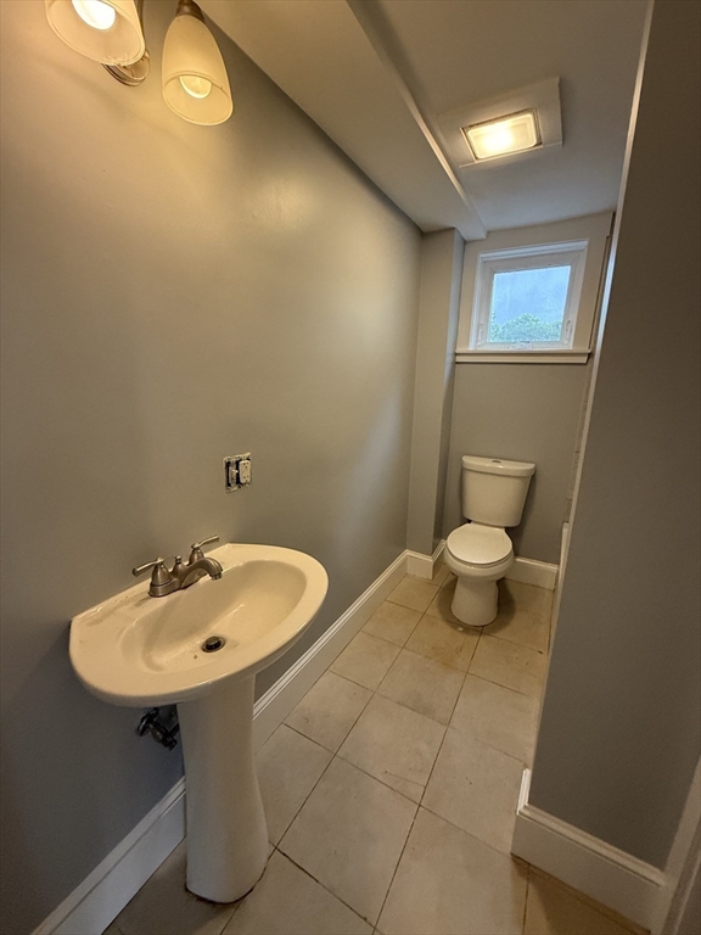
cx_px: 350
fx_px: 378
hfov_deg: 85.7
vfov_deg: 102.1
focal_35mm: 14
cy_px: 468
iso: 400
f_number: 2.2
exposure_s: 1/60
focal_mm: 2.22
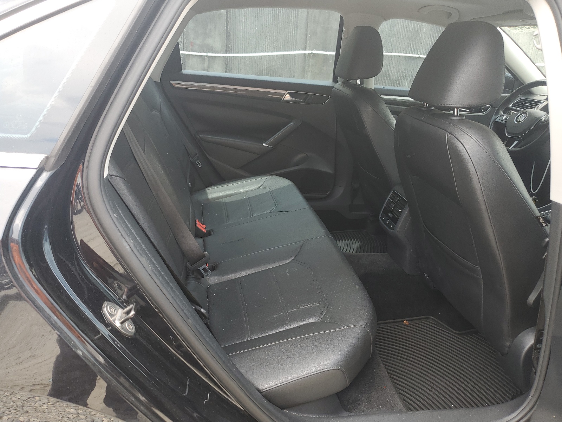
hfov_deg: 67.3
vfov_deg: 53.1
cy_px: 211
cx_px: 281
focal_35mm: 26
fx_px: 422
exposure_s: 1/204
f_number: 1.5
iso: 50
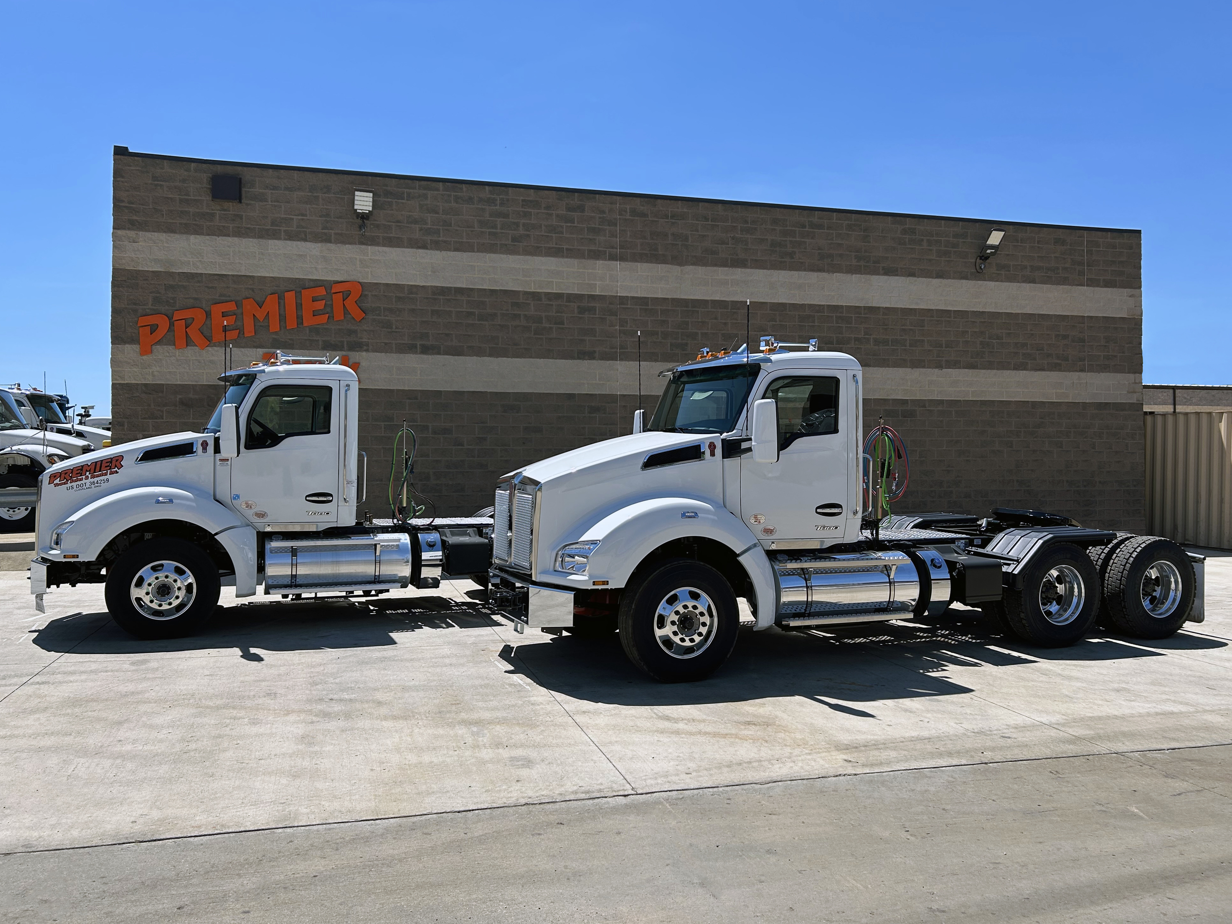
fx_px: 961
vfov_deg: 51.3
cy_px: 451
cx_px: 615
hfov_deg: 65.3
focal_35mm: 27
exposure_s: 1/4115
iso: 50
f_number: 1.5
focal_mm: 5.7
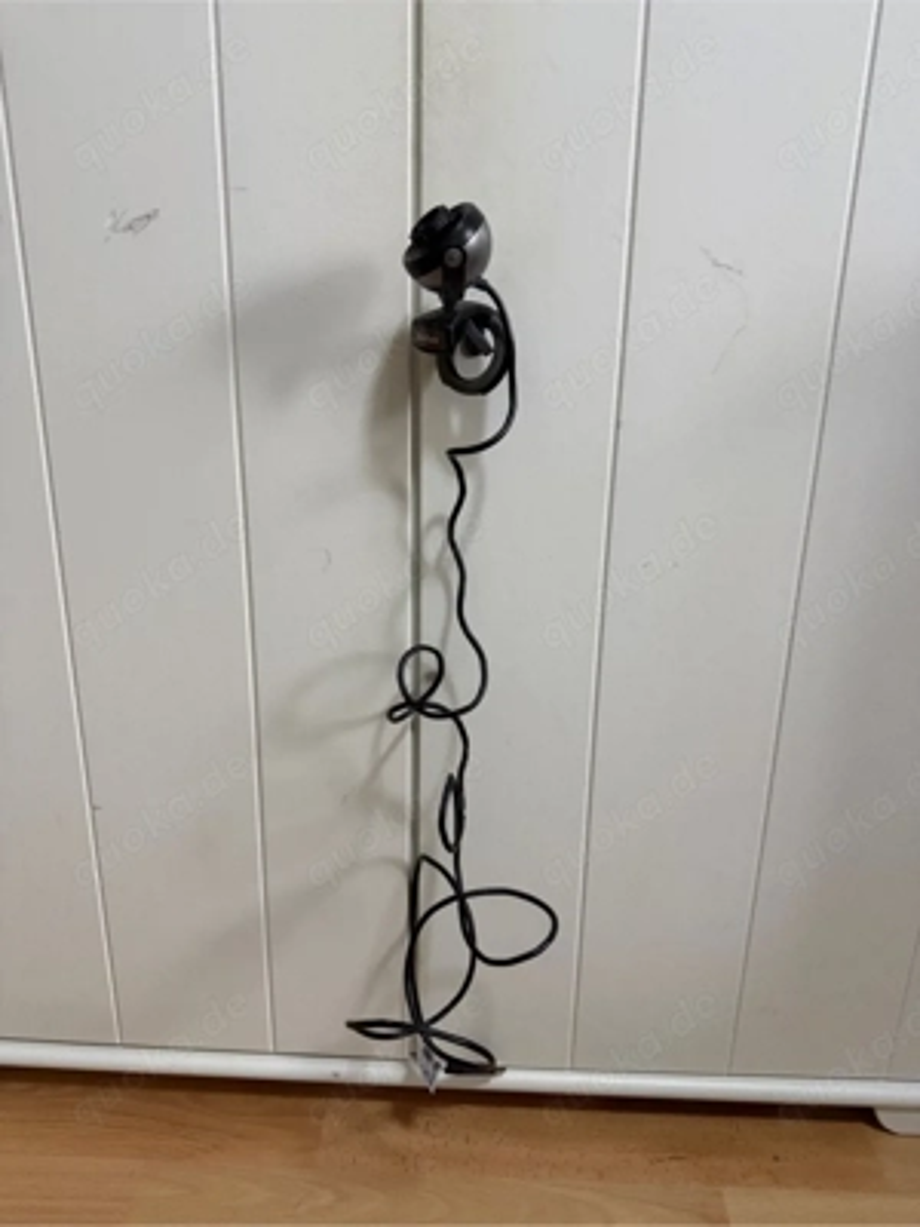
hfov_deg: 56.8
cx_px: 460
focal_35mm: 24
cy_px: 614
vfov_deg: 71.6
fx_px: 850
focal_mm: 6.76
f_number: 1.78
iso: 500
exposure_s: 1/50
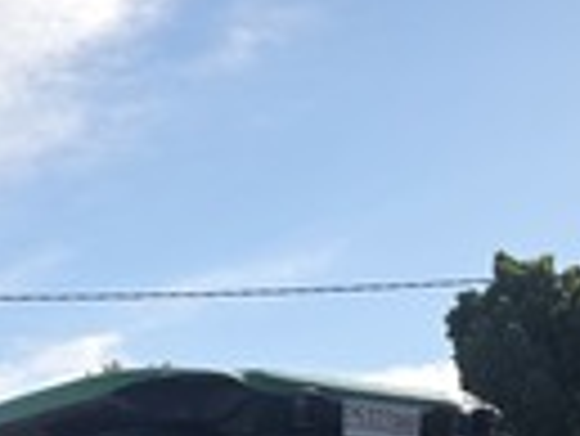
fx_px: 1644
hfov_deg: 19.7
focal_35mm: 98
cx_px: 74
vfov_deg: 12.9
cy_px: 912
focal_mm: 6.3
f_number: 1.7
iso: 80
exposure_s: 1/4145
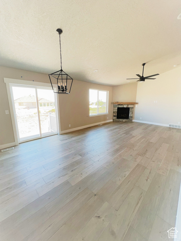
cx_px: 90
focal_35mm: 13
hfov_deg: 89.9
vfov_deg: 106.2
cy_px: 120
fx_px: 91
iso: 100
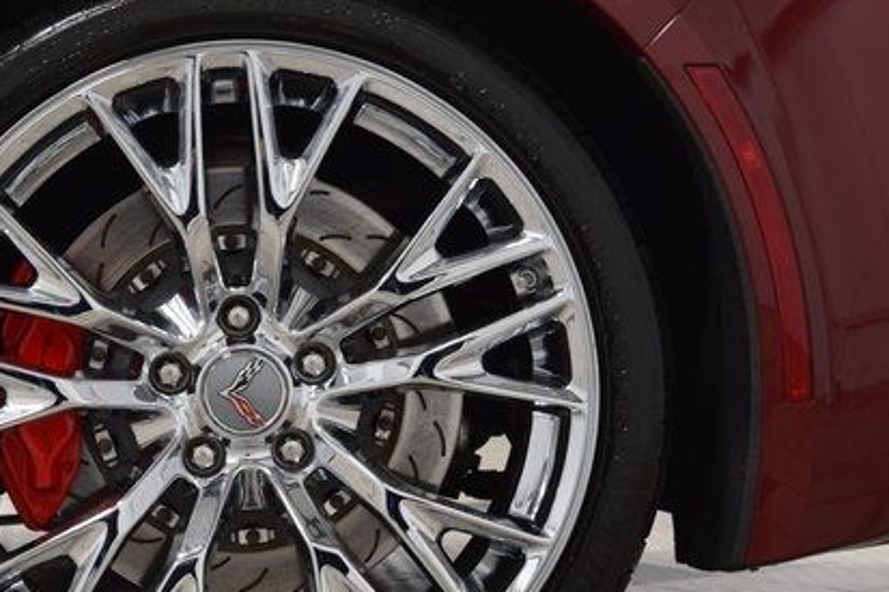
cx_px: 250
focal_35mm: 121
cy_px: 373
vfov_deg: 11.3
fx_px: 2987
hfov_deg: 16.9
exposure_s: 1/15
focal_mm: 52
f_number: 6.3
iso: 640
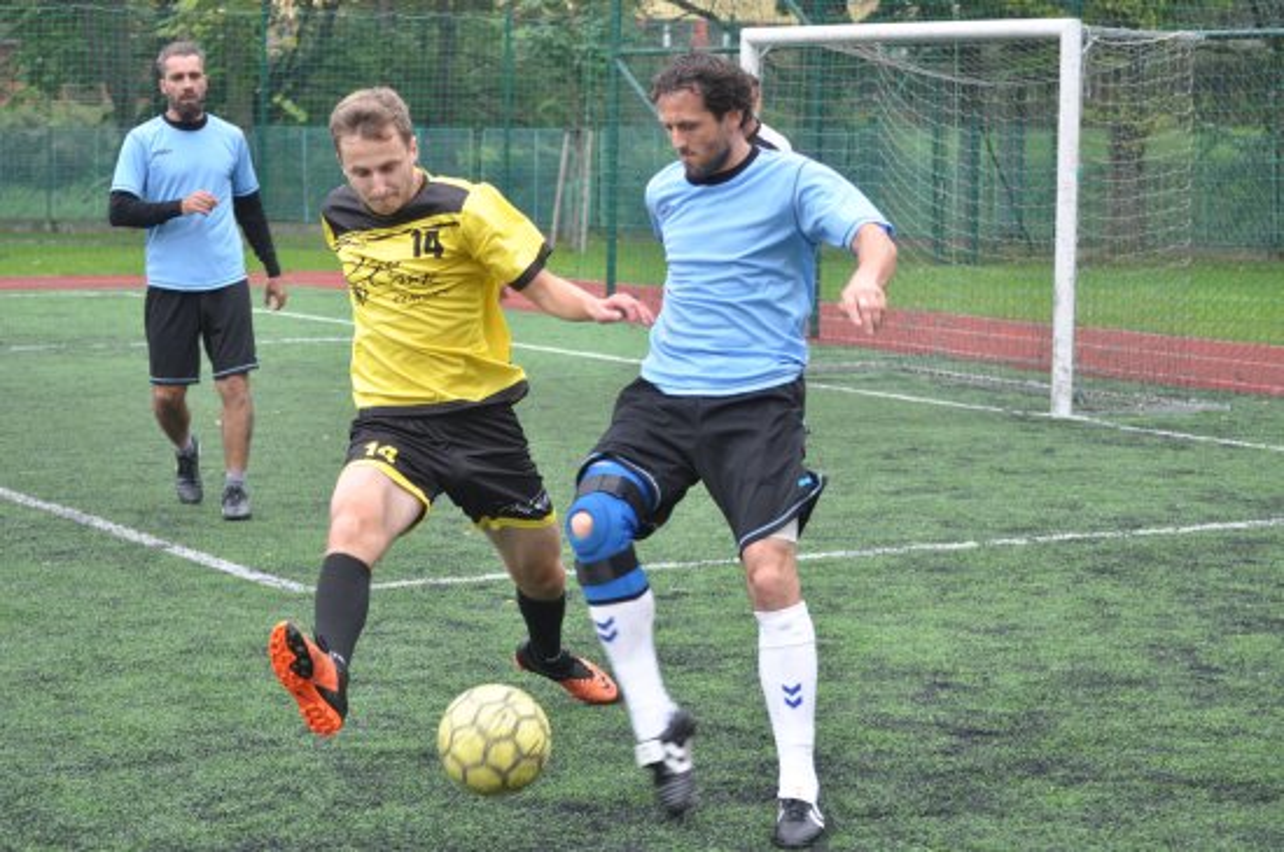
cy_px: 426
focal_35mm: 82
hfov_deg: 24.7
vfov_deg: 16.5
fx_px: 2938
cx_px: 642
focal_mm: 55
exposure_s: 1/320
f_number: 5.6
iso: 640
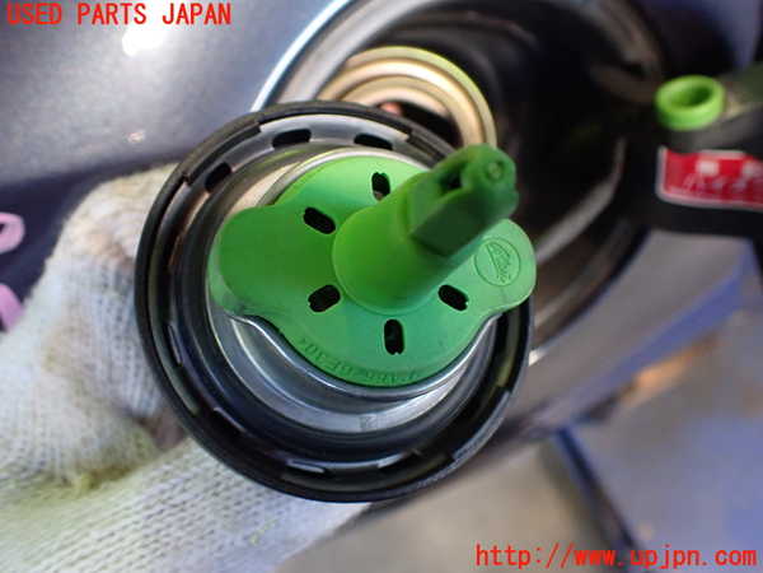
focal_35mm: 30
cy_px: 286
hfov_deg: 60.0
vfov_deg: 46.8
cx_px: 382
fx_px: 661
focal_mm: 5.4
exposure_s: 1/100
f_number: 2.3
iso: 800
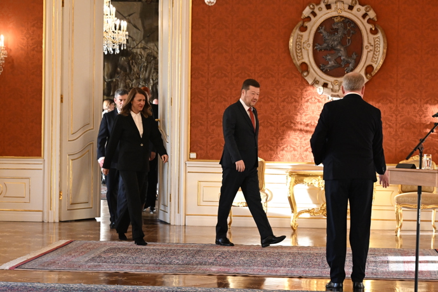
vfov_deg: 13.0
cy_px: 146
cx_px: 219
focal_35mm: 105
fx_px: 1277
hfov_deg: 19.5
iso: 2500
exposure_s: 1/500
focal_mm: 70
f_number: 5
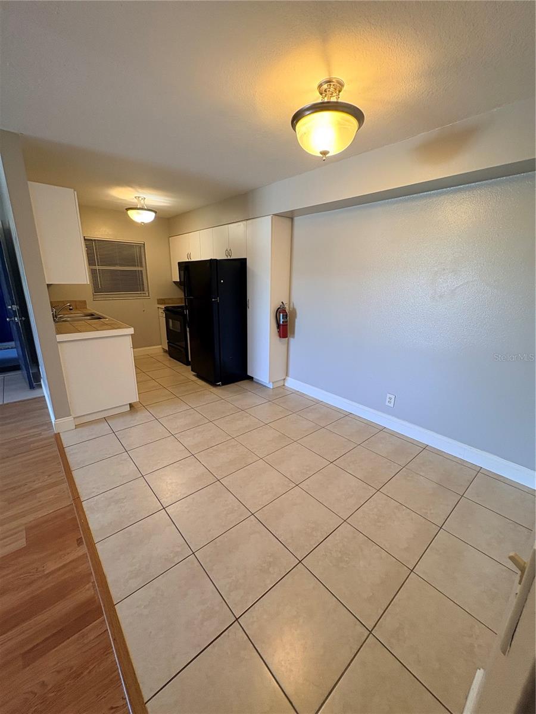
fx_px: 289
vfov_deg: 102.1
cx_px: 268
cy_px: 357
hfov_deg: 85.7
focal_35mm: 14
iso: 160
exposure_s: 1/60
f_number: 2.2
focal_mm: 2.22
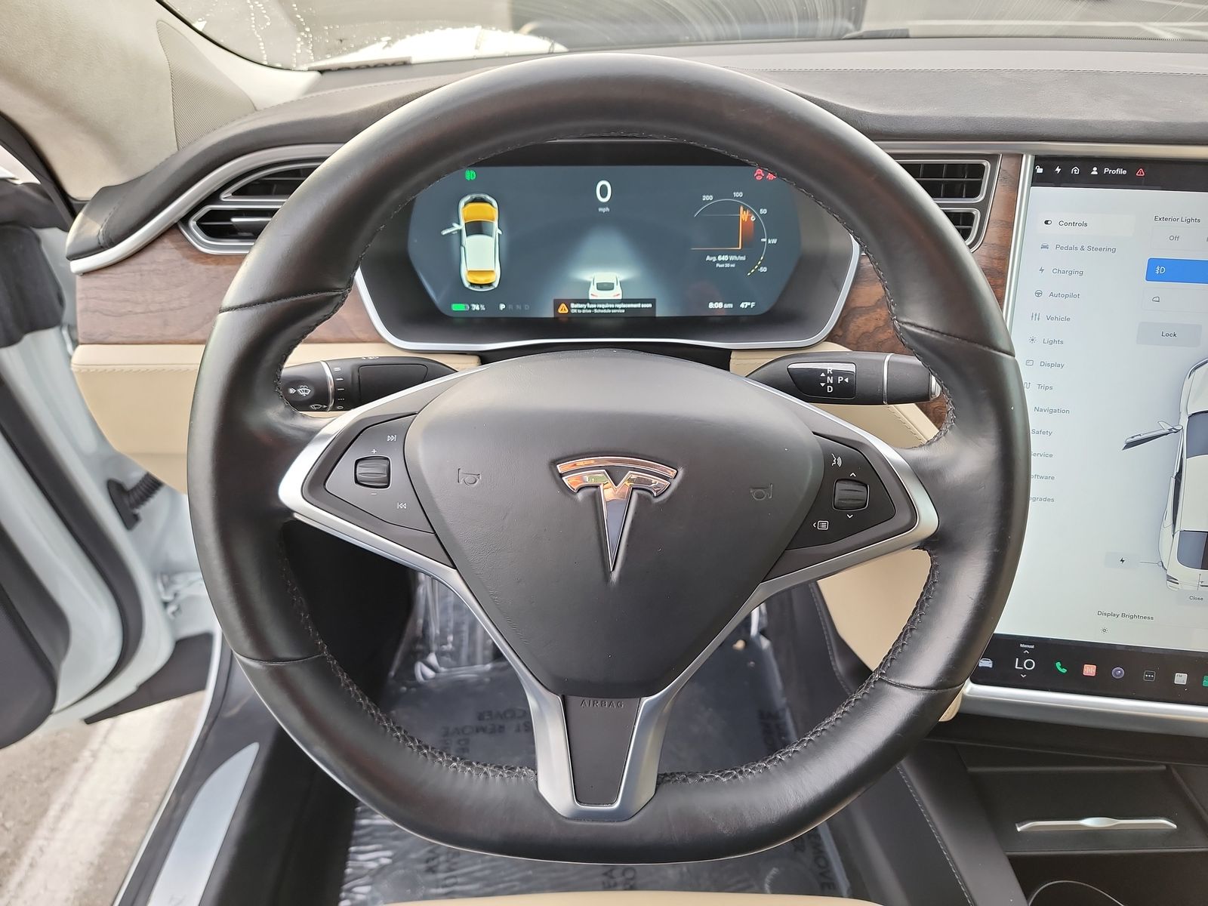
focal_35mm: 24
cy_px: 453
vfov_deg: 56.8
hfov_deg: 71.6
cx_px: 604
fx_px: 838
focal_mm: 6.7
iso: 189
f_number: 1.8
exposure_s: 1/59
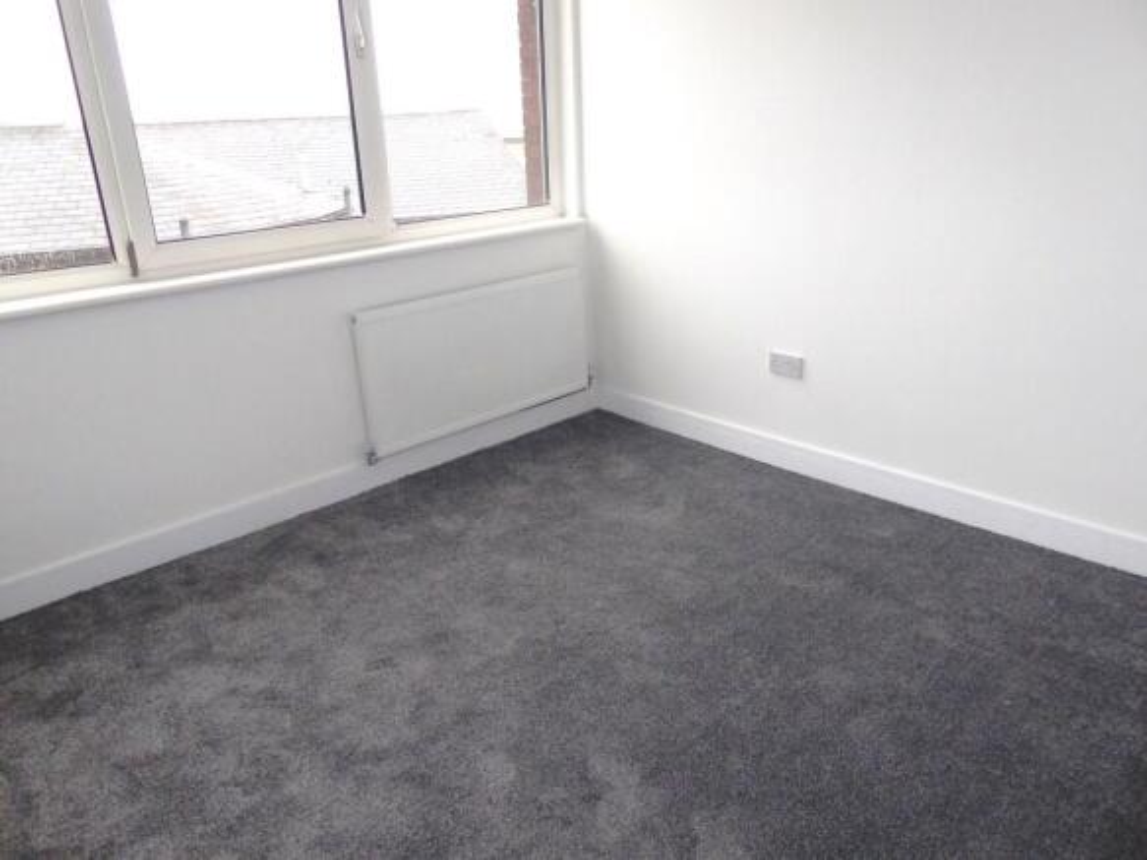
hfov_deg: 69.4
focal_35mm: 25
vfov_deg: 54.9
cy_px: 430
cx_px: 574
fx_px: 828
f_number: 3.3
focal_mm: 4.3
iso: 400
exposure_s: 1/60
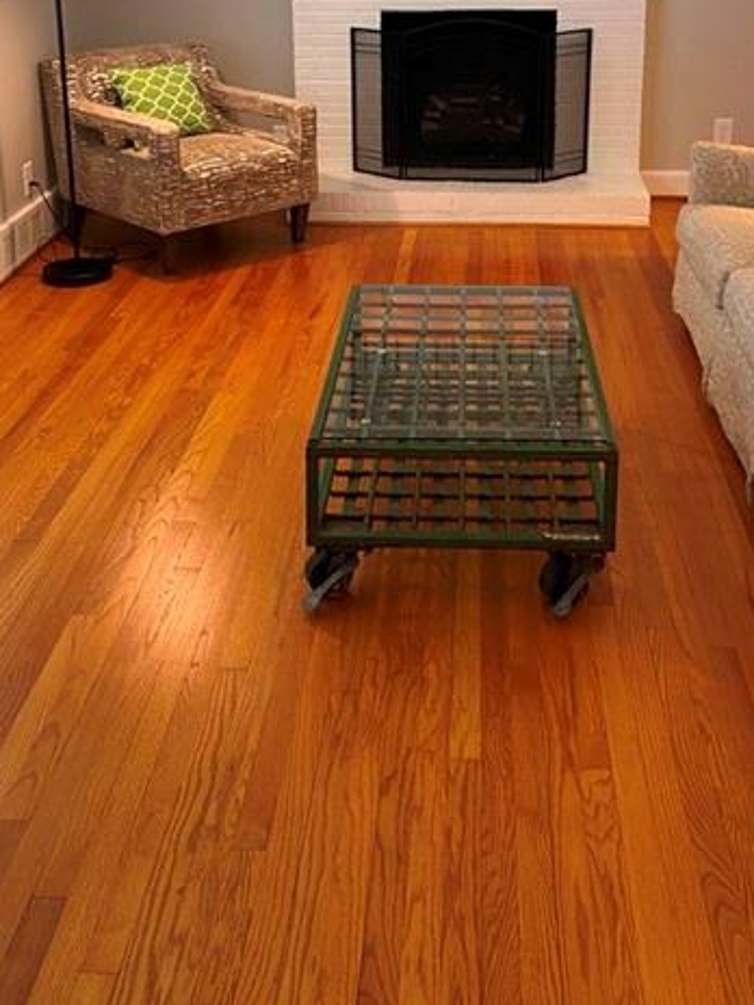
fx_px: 1249
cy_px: 227
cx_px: 433
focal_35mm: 43
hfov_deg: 33.5
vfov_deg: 42.2
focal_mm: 4.25
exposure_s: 1/60
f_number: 1.8
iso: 250
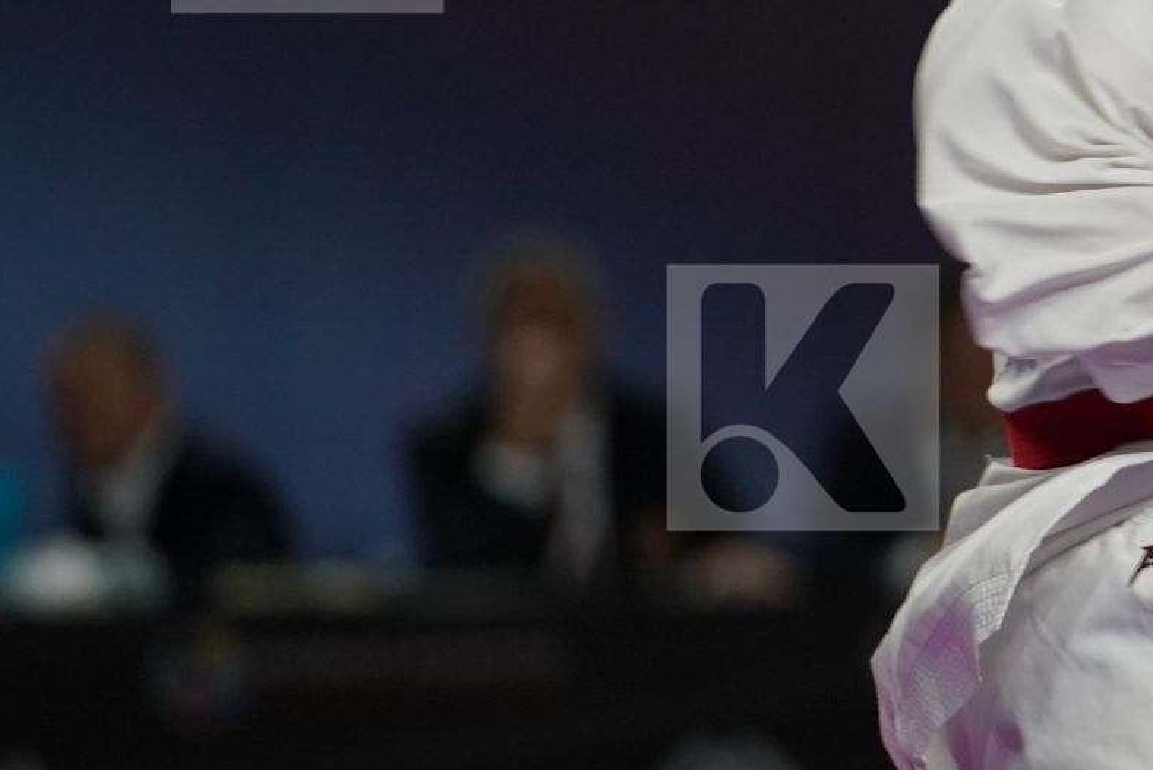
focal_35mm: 678
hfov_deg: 3.0
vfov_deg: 2.0
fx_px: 21722
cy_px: 398
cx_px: 1299
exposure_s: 1/1000
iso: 1000
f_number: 2.8
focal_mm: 198
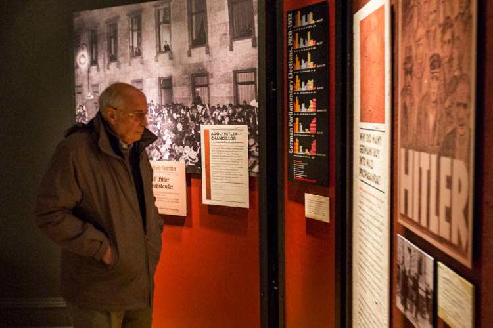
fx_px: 520
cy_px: 164
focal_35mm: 38
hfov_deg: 50.7
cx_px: 246
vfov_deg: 35.1
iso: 1600
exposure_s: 1/125
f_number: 2.8
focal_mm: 38
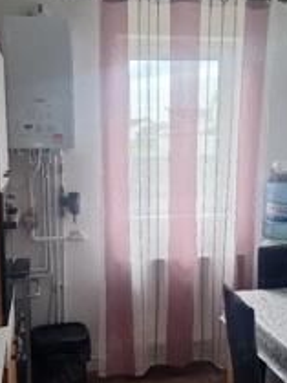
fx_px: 486
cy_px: 236
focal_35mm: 44
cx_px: 132
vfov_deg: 42.6
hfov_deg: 32.9
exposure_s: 1/50
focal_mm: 5.54
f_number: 1.8
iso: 100
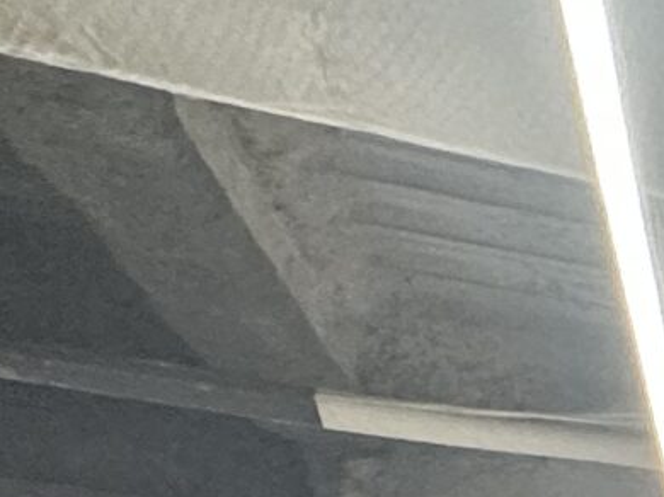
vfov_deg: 12.0
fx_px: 1764
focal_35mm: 92
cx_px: 1989
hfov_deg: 11.5
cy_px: 1278
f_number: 2.2
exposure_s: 1/97
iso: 320
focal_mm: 2.22
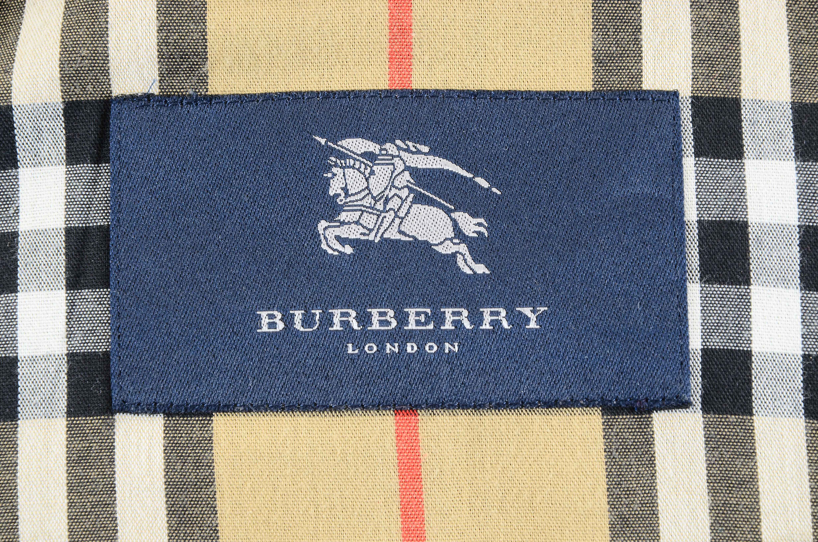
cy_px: 271
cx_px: 409
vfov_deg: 8.7
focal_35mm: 158
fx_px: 3571
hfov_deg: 13.1
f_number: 10
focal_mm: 105
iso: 400
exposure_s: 1/80
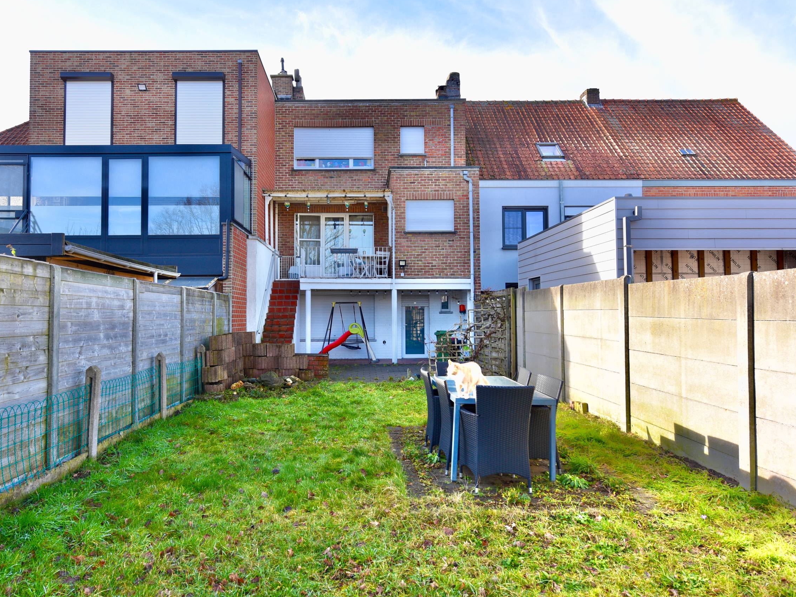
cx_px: 360
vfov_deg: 56.8
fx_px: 552
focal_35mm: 24
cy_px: 296
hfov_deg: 71.4
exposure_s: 1/160
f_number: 6.3
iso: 200
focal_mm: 22
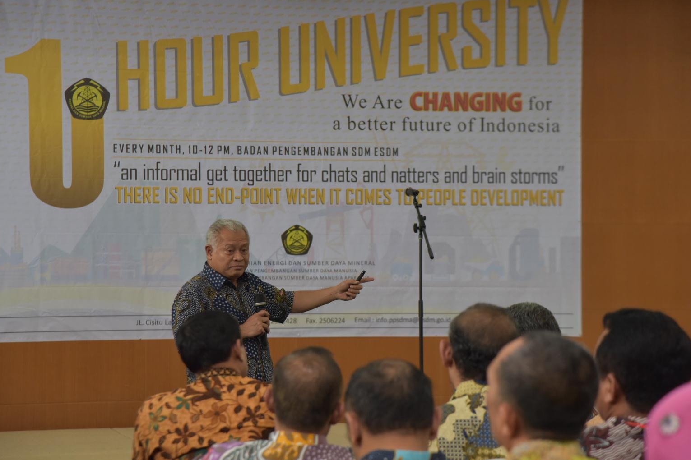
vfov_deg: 10.8
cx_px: 340
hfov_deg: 16.1
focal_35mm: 127
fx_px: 2437
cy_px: 226
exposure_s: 1/80
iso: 2000
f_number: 5.6
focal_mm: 120
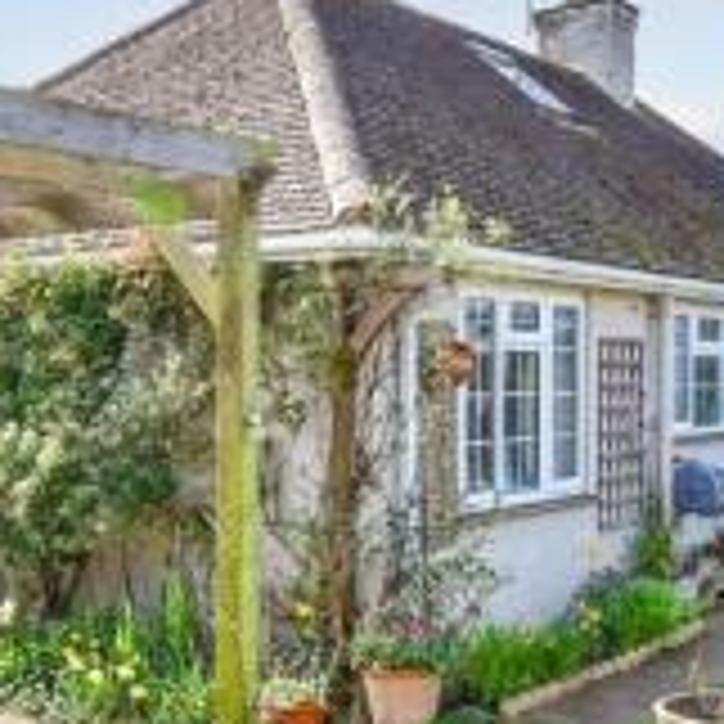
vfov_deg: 32.8
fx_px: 1230
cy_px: 366
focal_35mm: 52
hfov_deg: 32.8
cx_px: 384
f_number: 8
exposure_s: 1/320
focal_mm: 10
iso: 400
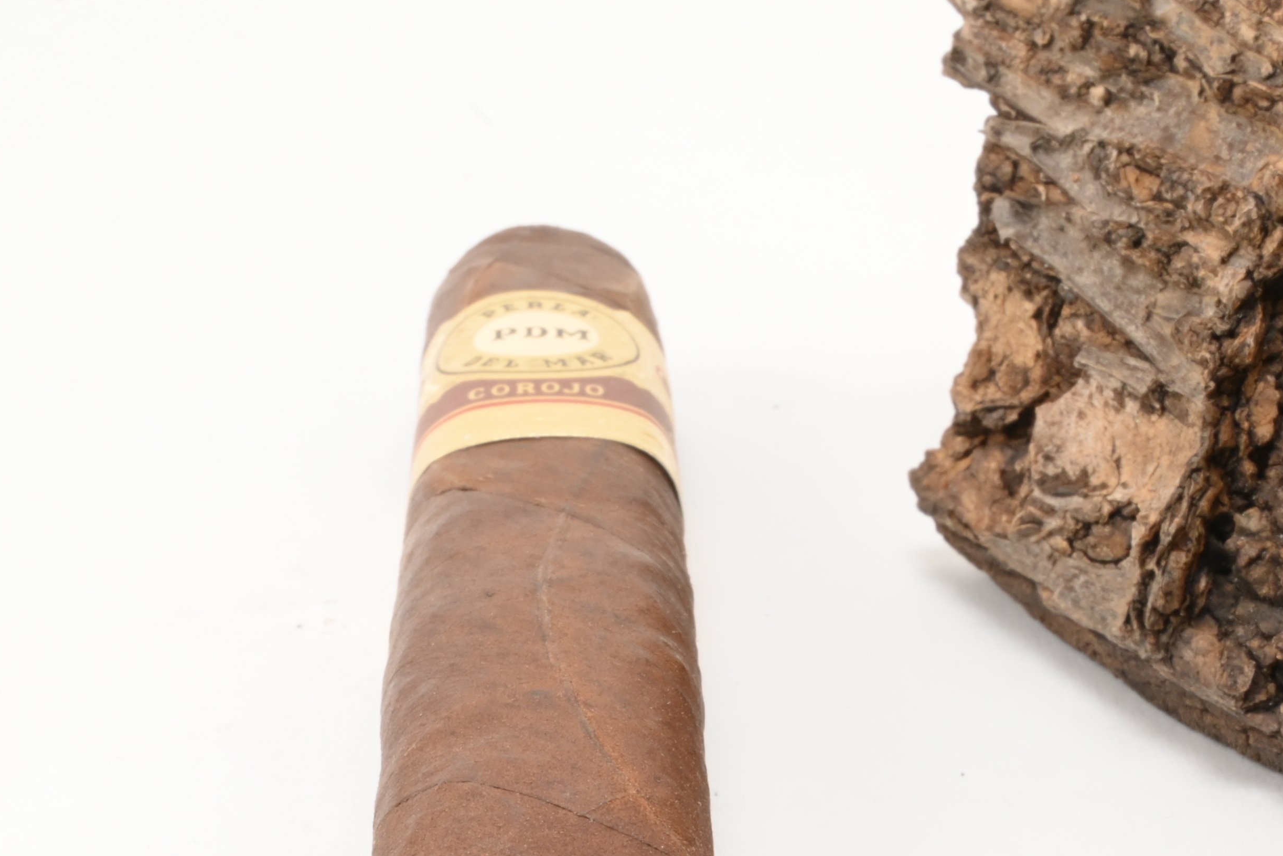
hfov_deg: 28.7
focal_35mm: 70
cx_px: 569
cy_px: 652
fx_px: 2510
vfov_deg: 19.2
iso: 640
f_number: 22
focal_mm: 27.5
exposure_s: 1/15
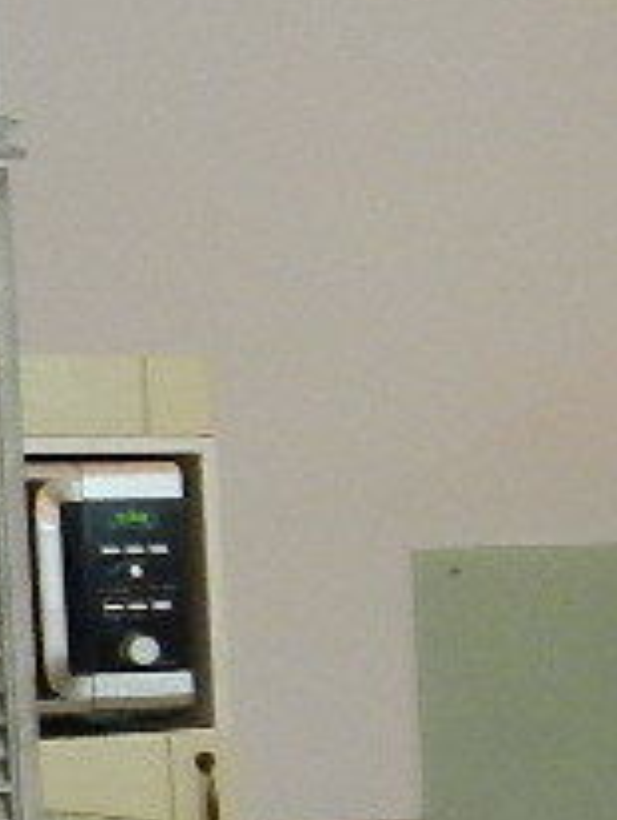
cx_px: 1576
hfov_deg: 8.4
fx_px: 3771
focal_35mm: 159
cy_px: 892
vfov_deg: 12.2
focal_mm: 5.6
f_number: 3.7
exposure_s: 1/15
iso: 400
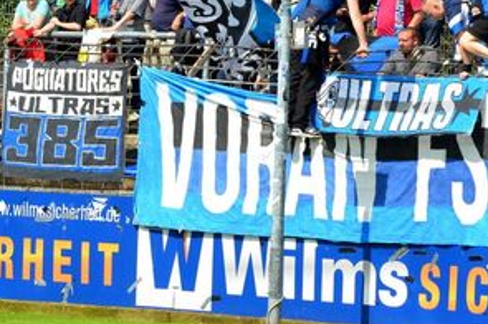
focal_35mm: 325
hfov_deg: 6.3
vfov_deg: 4.2
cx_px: 460
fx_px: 4401
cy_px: 98
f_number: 8
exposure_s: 1/2000
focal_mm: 112
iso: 640
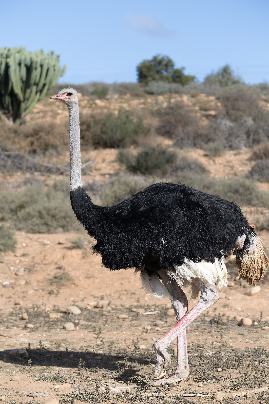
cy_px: 202
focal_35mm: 100
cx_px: 134
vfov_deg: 20.4
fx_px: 1121
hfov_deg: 13.7
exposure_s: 1/1600
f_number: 4
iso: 160
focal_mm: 100
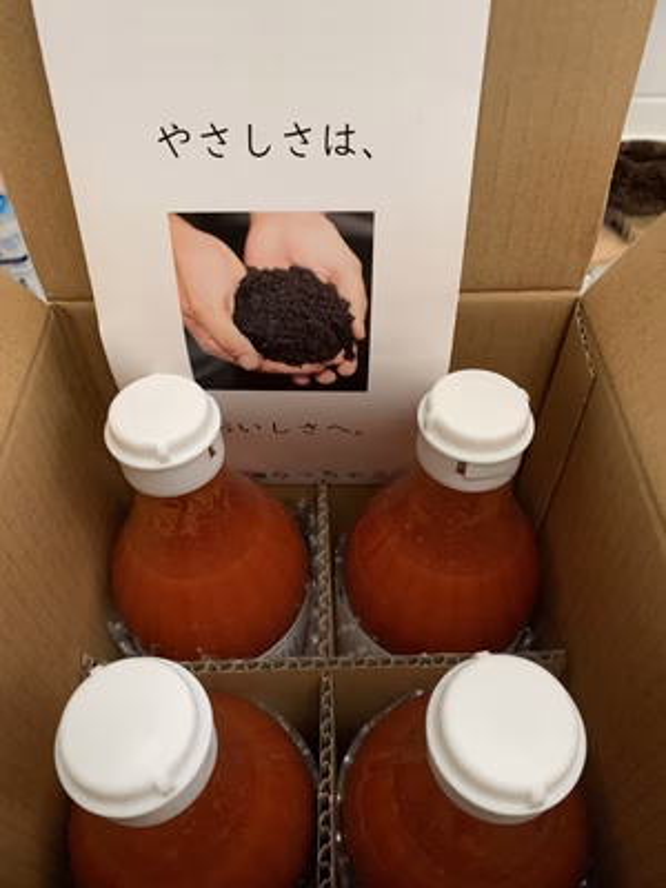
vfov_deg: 67.3
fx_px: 667
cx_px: 333
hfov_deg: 53.1
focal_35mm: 26
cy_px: 444
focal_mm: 4.25
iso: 320
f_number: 1.8
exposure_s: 1/60
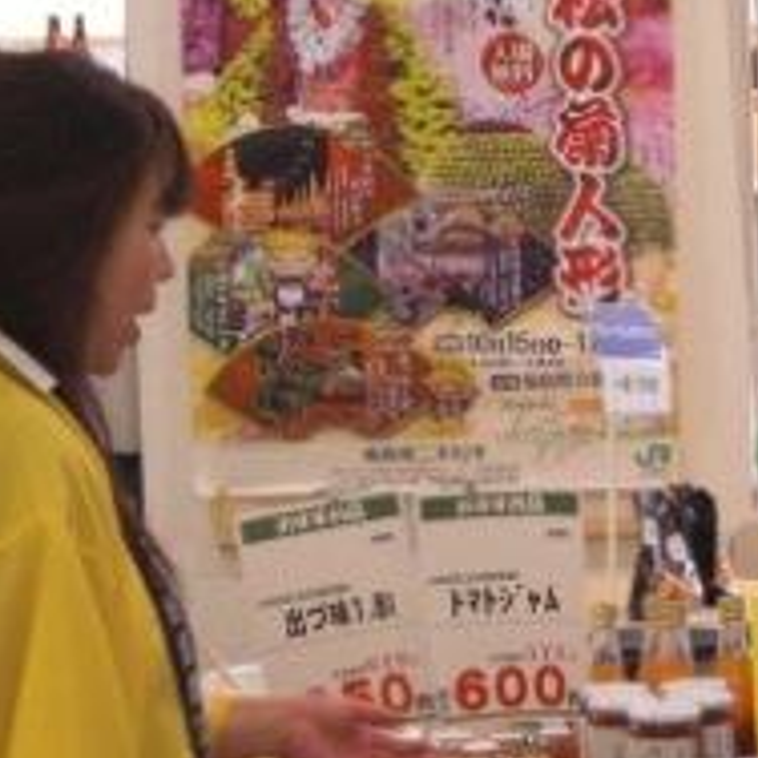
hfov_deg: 12.4
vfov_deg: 12.5
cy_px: 568
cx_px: 758
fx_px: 3444
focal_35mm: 139
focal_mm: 11.7
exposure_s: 1/80
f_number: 4.1
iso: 400
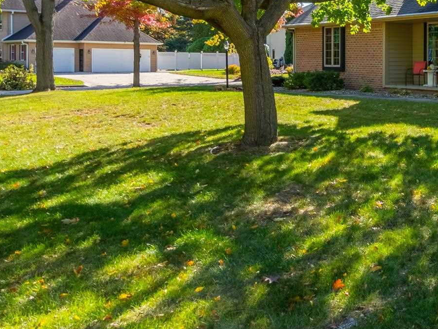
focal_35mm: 43
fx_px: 544
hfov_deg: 36.8
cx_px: 485
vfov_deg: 32.7
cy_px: 67
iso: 640
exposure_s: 1/500
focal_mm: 16
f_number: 11
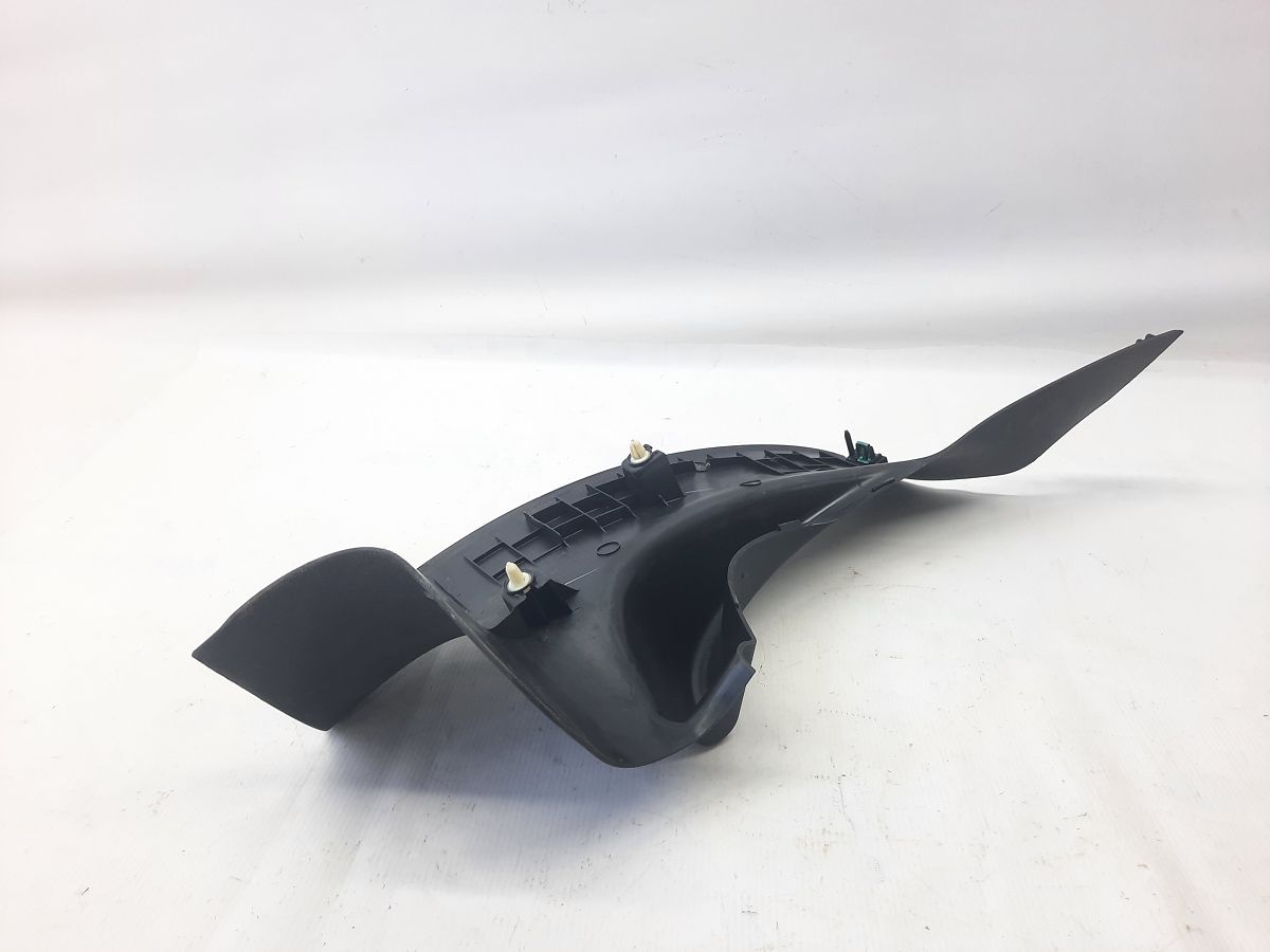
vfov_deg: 54.9
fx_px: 917
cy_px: 476
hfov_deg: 69.4
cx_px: 635
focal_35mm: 25
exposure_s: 1/50
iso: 80
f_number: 2
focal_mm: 4.6
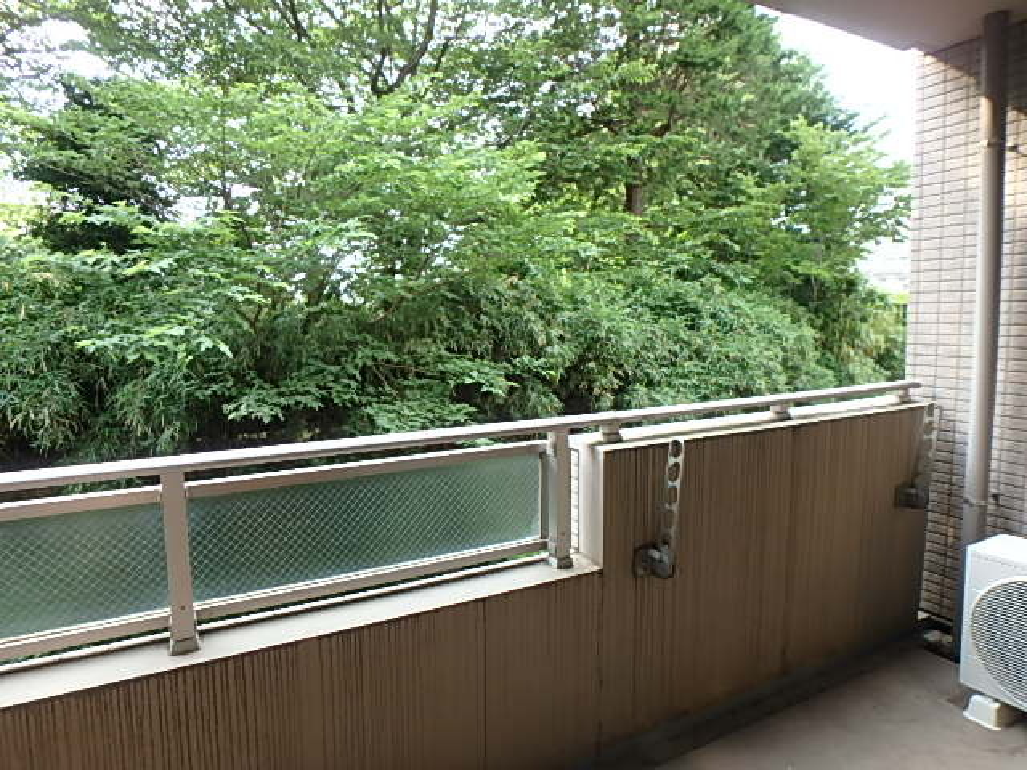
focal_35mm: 21
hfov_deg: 79.0
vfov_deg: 63.4
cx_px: 514
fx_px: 623
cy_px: 385
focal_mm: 3.7
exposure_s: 1/60
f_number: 3.5
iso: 125
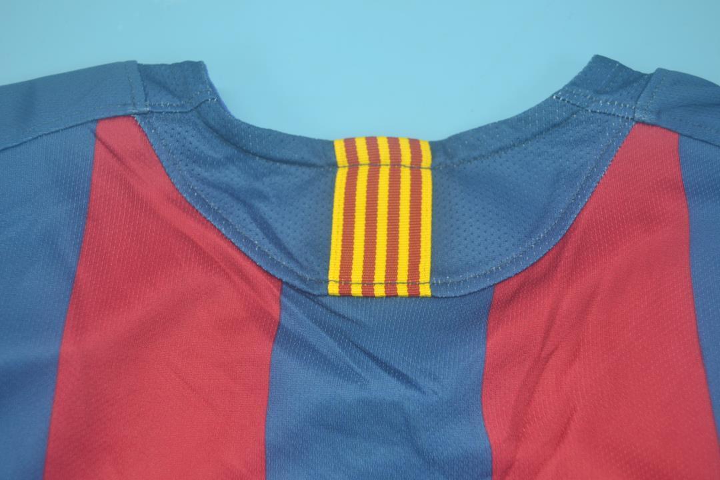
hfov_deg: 45.0
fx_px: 870
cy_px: 240
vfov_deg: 30.8
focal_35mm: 44
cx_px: 360
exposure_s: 1/60
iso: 200
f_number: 4.5
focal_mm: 29
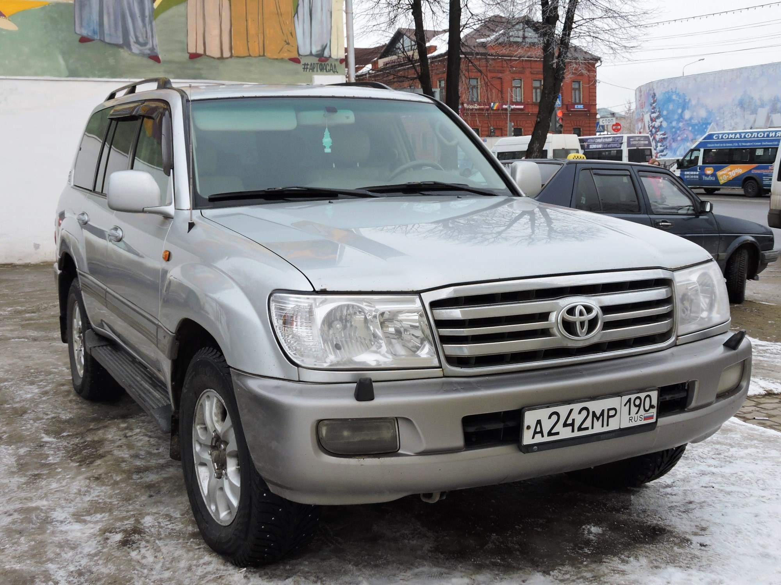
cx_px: 390
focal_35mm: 35
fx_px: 790
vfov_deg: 40.7
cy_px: 292
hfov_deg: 52.6
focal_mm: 6.3
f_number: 3.8
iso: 100
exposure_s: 1/400
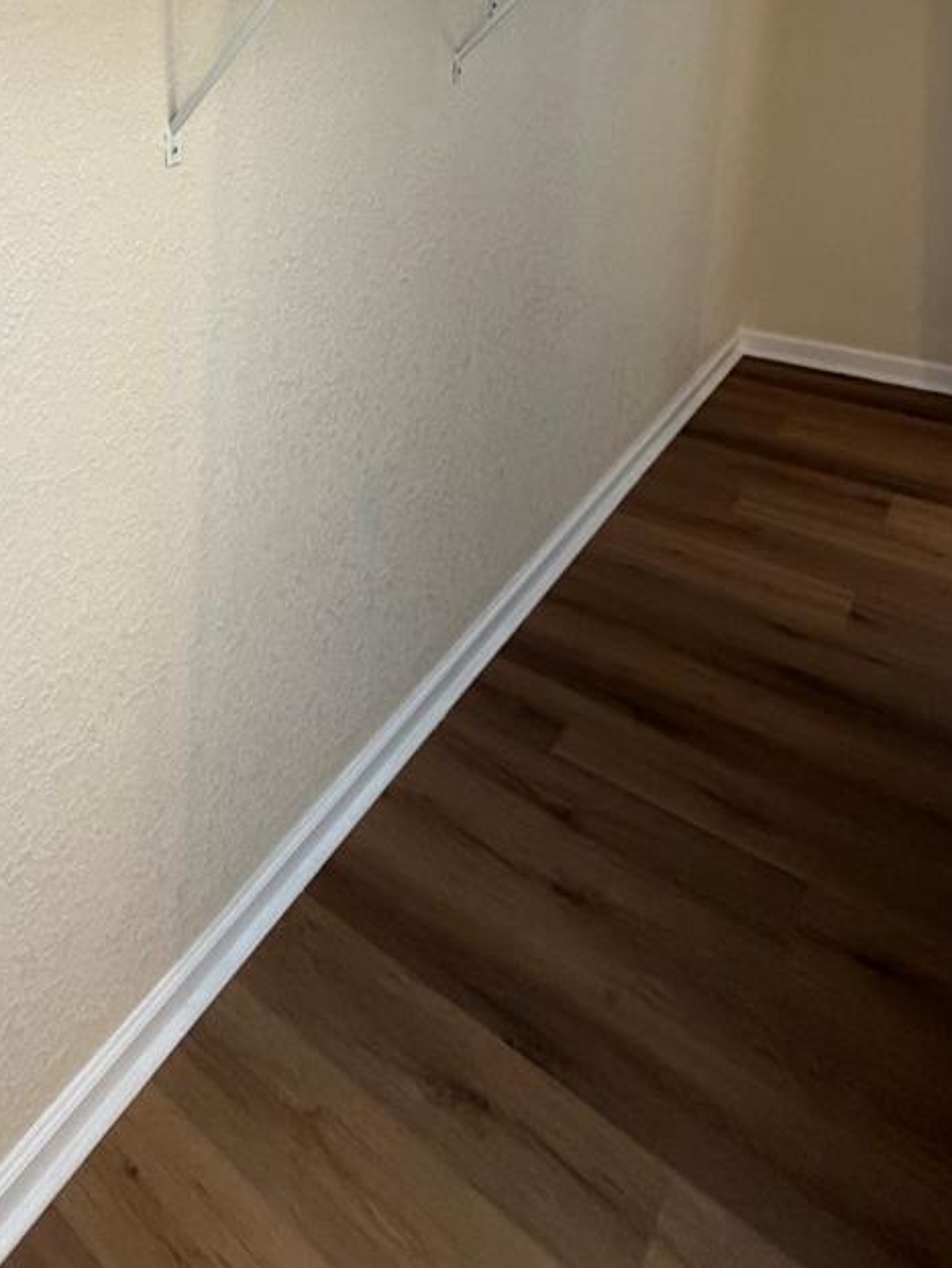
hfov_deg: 48.5
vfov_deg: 54.2
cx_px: 192
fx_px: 989
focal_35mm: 27
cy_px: 61
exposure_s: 1/60
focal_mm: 2.22
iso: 200
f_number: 2.2
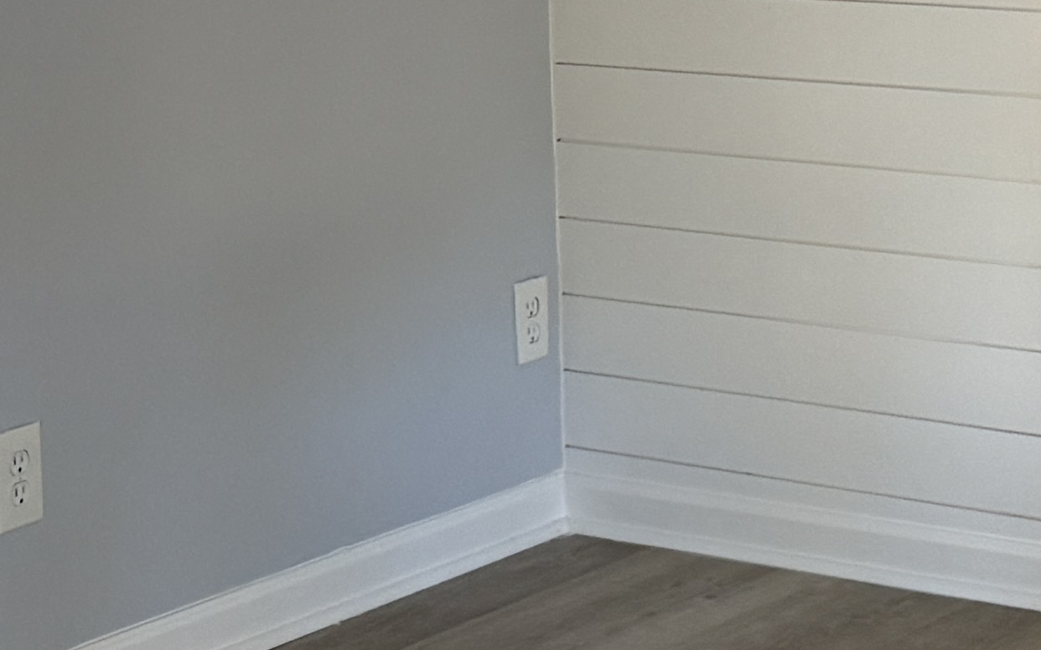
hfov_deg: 17.8
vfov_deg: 11.1
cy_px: 47
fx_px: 3319
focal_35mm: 117
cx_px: 650
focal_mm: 6.76
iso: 200
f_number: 1.78
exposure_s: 1/66
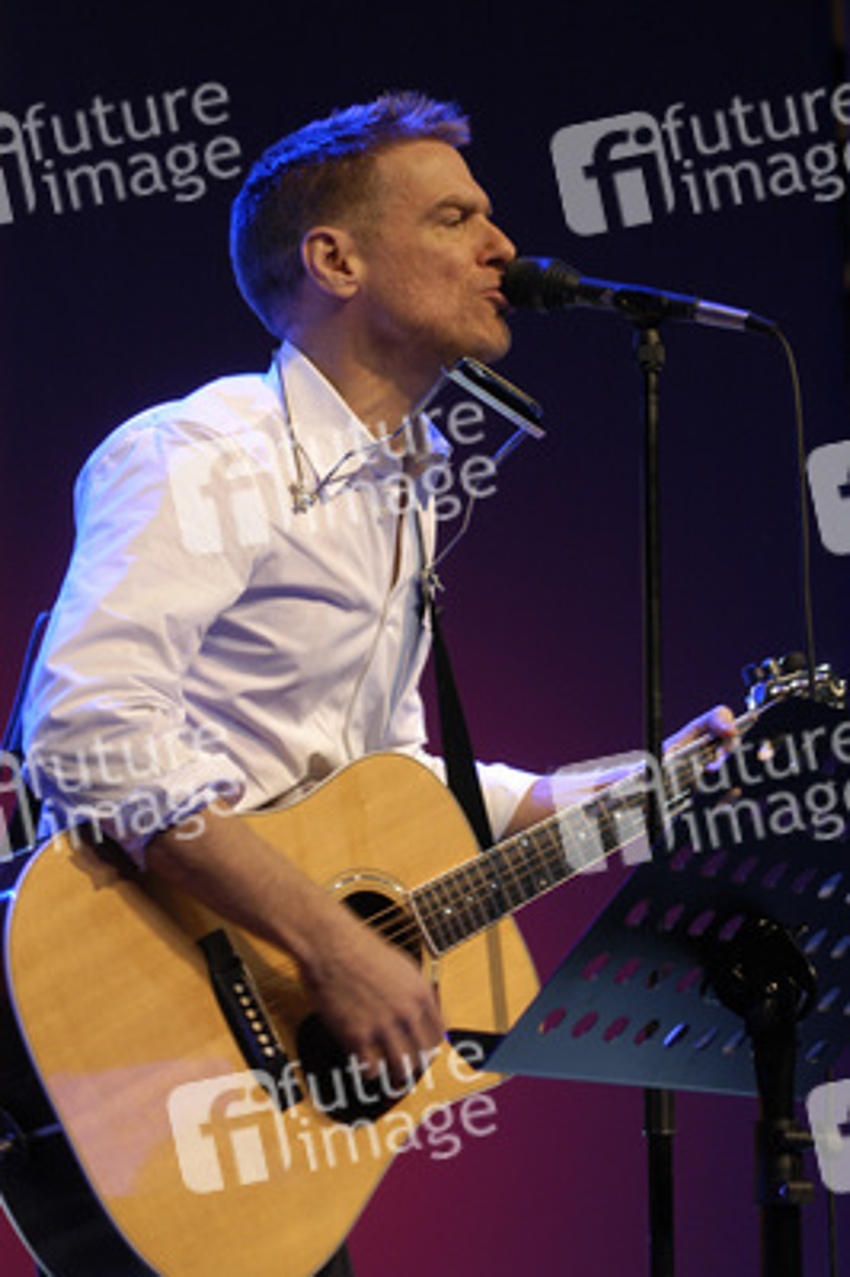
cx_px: 425
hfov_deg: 12.2
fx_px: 3991
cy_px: 638
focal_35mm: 112
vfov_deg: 18.2
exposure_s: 1/25
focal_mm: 75
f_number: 5.6
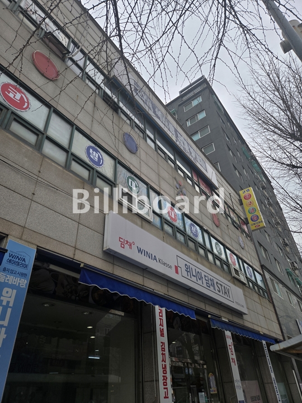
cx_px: 151
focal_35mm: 23
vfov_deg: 73.9
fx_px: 268
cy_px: 202
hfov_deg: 58.9
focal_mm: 5.4
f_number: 1.8
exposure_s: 1/2921
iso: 80
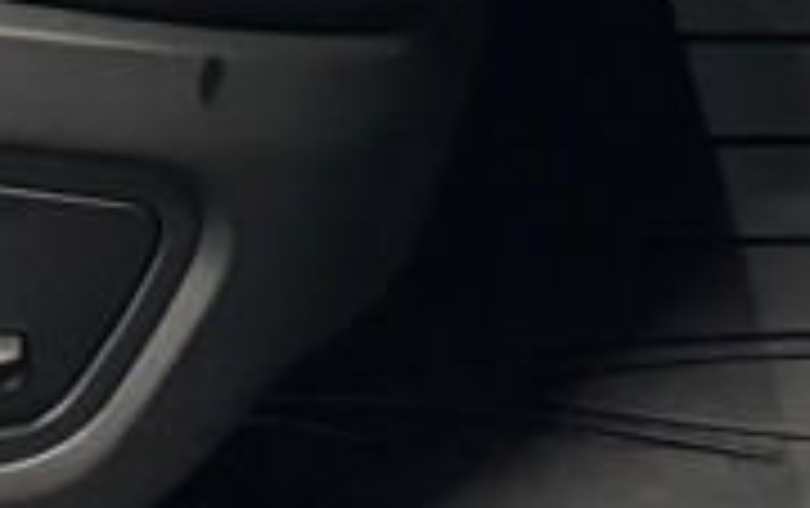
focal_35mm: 203
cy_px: -1632
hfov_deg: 9.9
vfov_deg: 5.5
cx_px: -477
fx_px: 4487
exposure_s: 1/36
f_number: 1.78
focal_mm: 6.86
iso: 1000
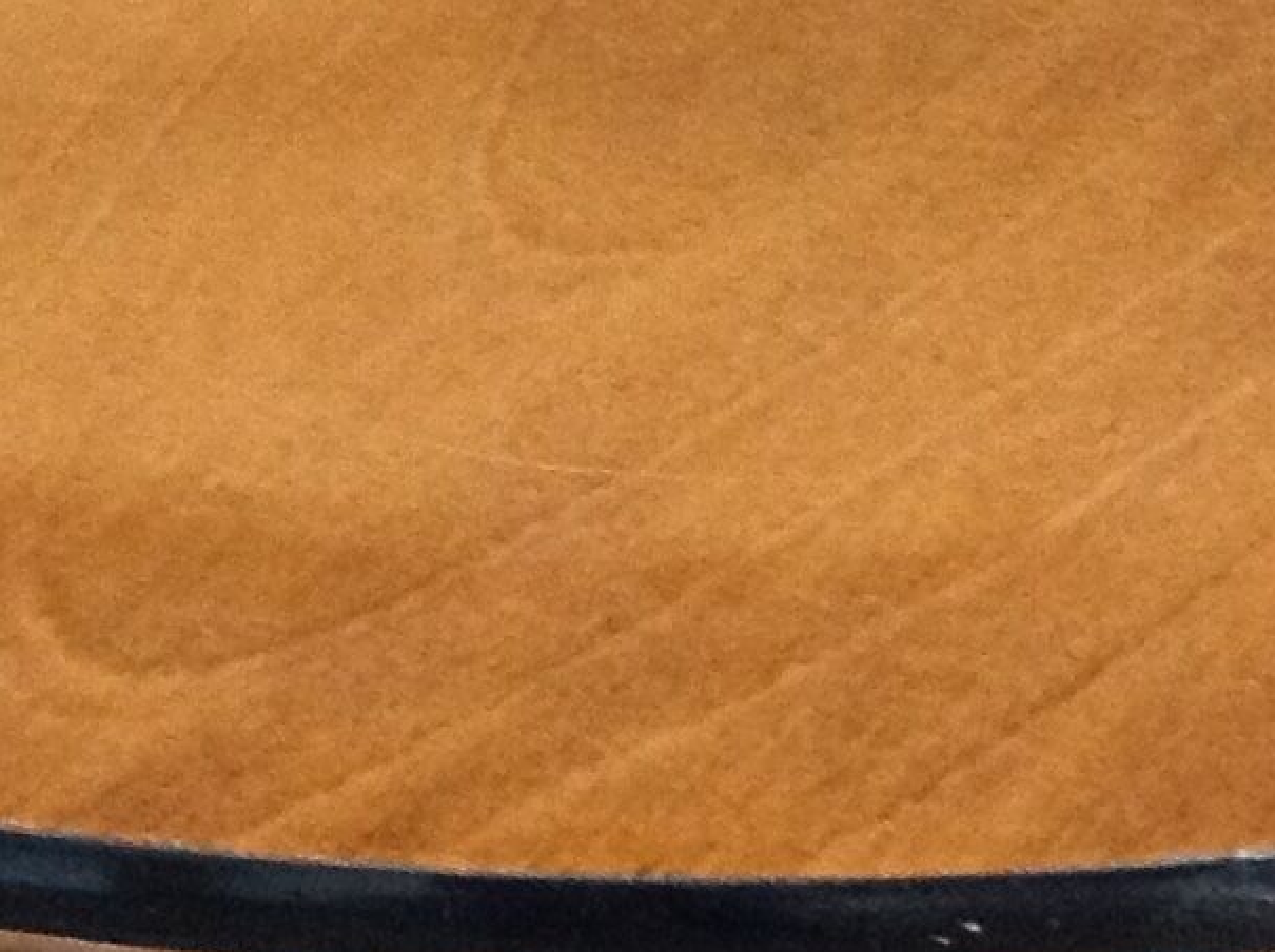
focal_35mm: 150
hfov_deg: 13.2
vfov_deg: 9.4
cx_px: 773
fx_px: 5517
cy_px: 1666
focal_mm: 4.28
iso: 250
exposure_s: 1/15
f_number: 2.4
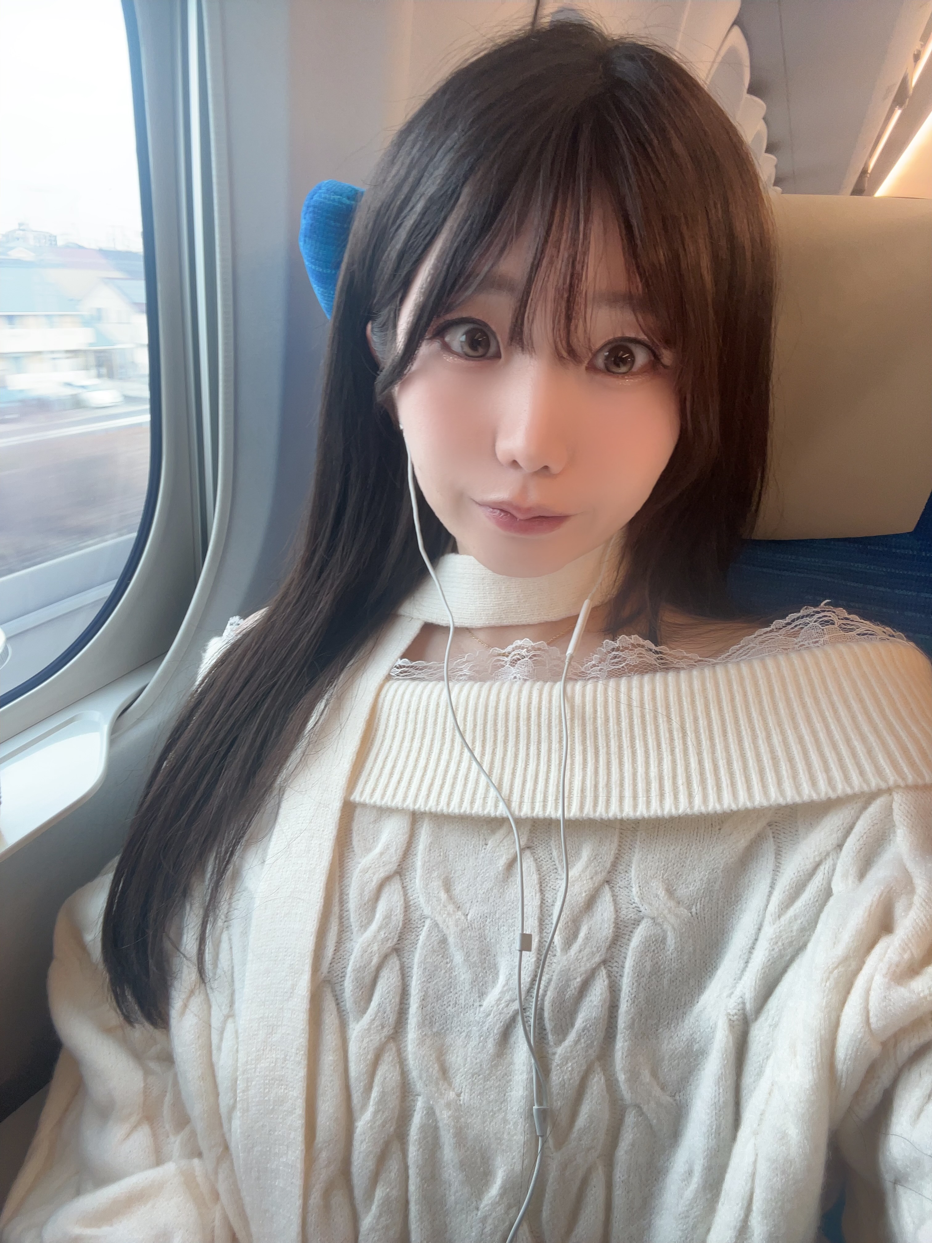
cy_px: 622
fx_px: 826
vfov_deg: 73.9
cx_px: 466
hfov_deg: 58.9
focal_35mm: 23
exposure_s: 1/40
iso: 50
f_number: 1.9
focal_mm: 2.69
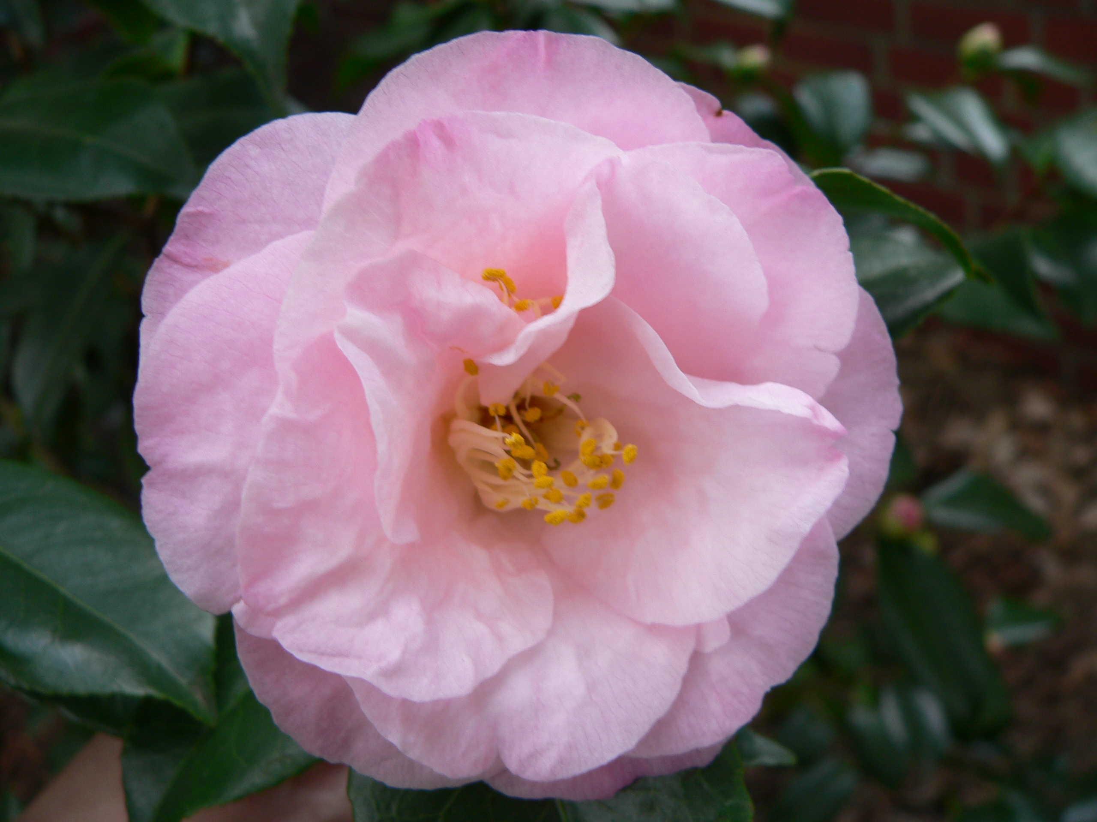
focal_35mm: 36
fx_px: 1141
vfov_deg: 39.7
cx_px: 548
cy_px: 411
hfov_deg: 51.4
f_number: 2.8
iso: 80
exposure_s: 1/80
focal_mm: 6
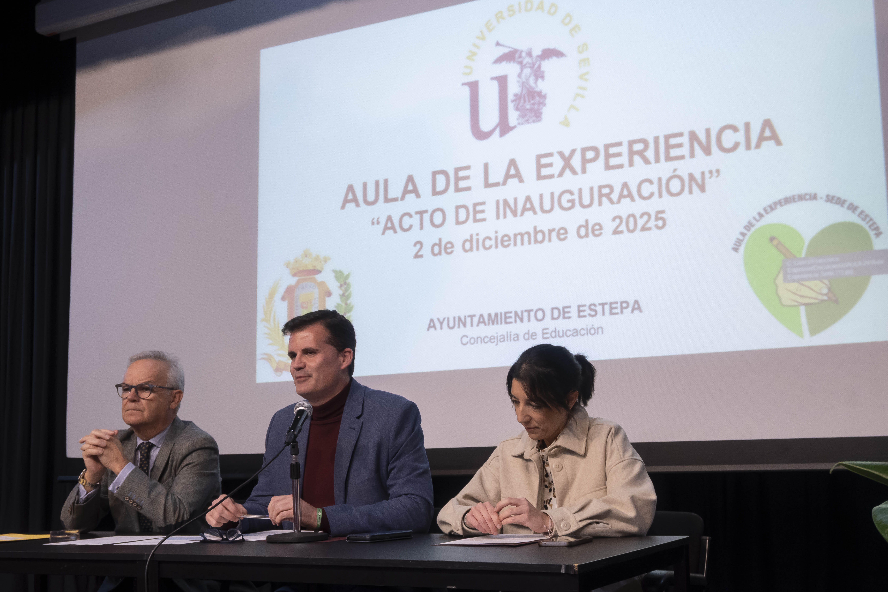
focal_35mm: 46
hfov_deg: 42.7
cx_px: 437
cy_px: 302
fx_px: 1135
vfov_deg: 29.2
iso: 1000
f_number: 6.3
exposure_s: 1/30
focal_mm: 30
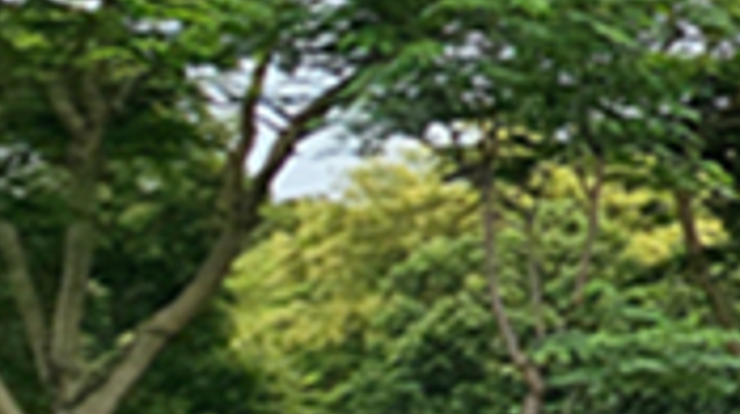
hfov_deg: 13.4
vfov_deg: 14.5
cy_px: 177
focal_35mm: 83
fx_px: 1627
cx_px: 1962
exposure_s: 1/1022
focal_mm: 2.2
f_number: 2.2
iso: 50
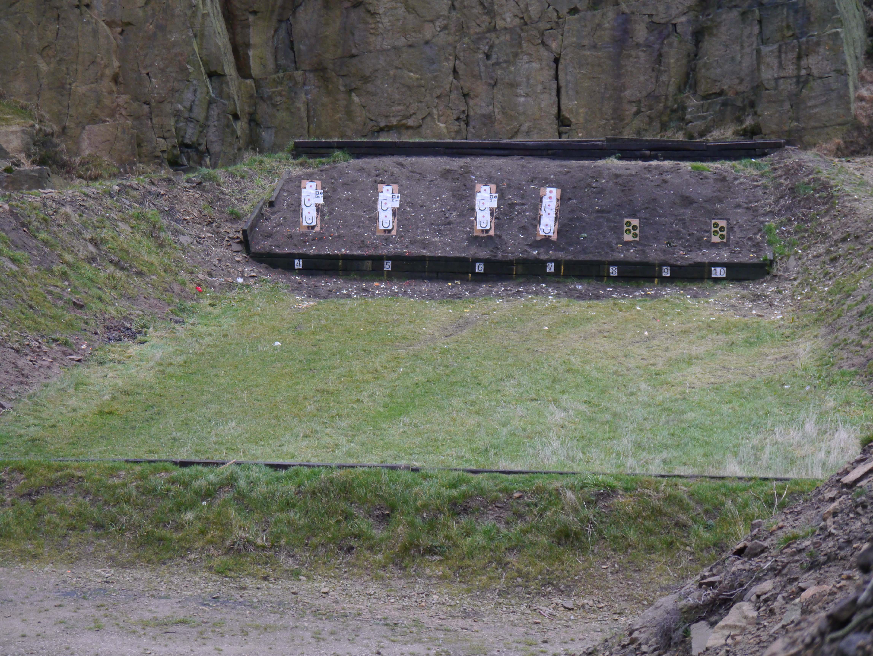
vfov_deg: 17.6
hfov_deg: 23.3
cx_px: 436
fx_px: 2119
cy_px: 328
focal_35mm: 84
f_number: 5.6
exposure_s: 1/80
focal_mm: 42
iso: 640
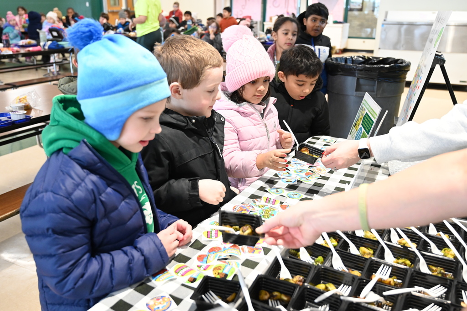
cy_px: 156
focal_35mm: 33
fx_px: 428
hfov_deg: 57.3
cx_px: 234
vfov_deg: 39.9
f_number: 4
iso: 3200
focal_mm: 33
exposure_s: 1/125
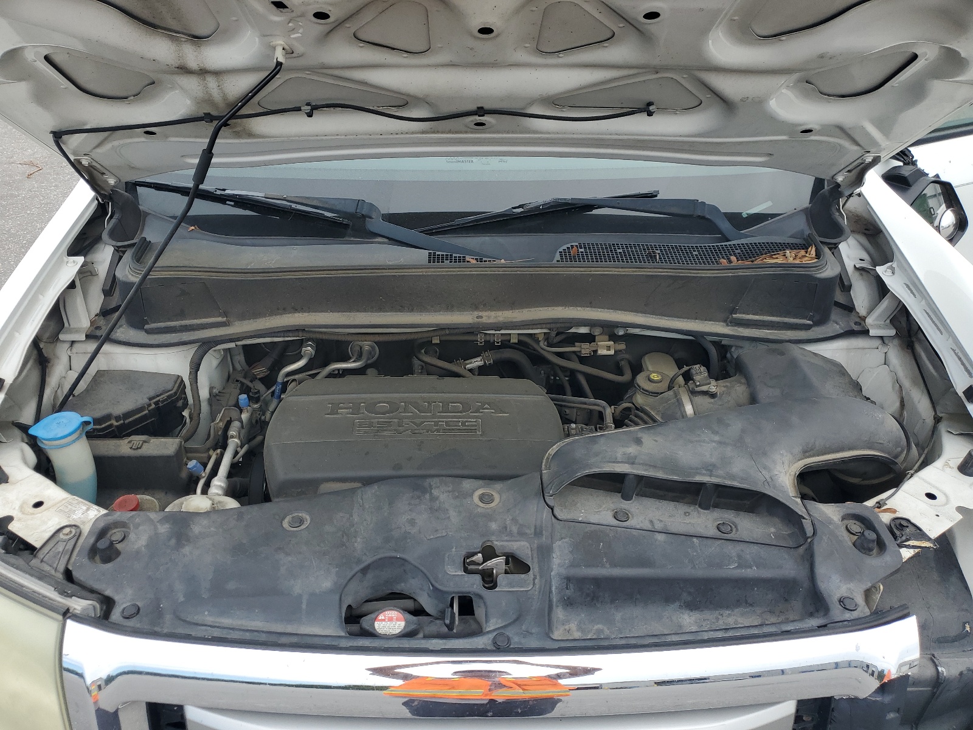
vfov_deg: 53.1
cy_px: 365
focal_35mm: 26
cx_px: 486
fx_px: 731
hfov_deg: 67.3
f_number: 1.5
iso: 50
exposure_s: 1/909
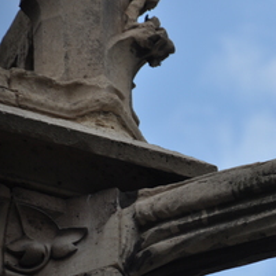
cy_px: 187
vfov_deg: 3.1
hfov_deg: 3.1
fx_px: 5034
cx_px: 281
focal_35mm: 558
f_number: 5.6
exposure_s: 1/160
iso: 200
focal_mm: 200
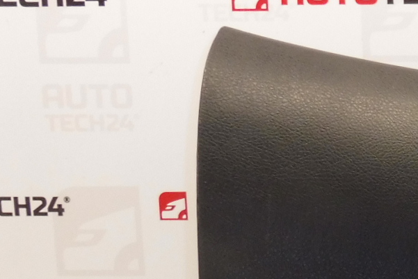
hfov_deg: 20.5
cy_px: 282
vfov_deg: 15.8
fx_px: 987
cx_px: 622
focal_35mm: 85
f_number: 3.5
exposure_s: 1/60
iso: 200
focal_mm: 4.3
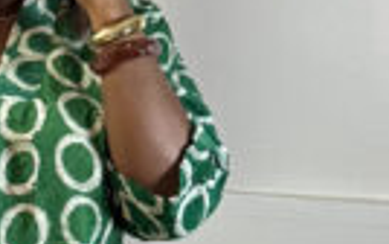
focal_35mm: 76
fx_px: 806
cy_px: 311
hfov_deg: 26.2
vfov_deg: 16.3
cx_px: 35
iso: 320
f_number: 1.78
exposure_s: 1/60
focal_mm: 6.76
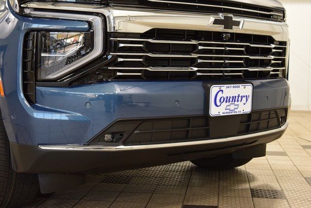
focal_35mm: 52
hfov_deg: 37.8
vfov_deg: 25.8
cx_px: 156
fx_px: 454
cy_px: 104
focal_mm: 35
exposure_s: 1/60
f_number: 5
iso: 1600
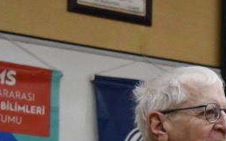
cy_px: 169
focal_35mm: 261
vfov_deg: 5.0
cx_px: 272
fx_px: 1608
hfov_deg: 8.0
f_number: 5.6
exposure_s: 1/320
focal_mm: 70
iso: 16000
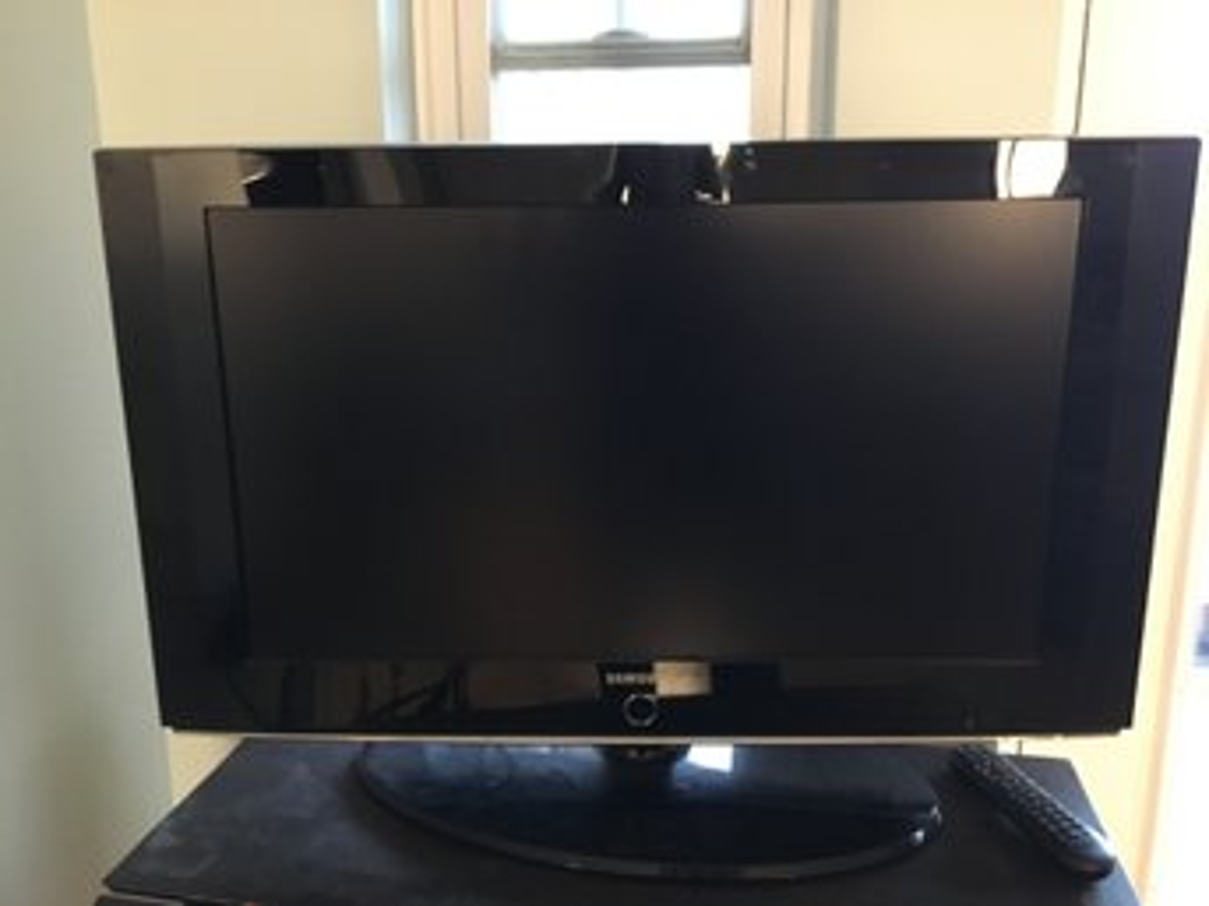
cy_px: 453
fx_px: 1013
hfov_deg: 61.7
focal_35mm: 29
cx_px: 604
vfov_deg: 48.2
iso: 250
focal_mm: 4.15
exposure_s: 1/15
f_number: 2.2
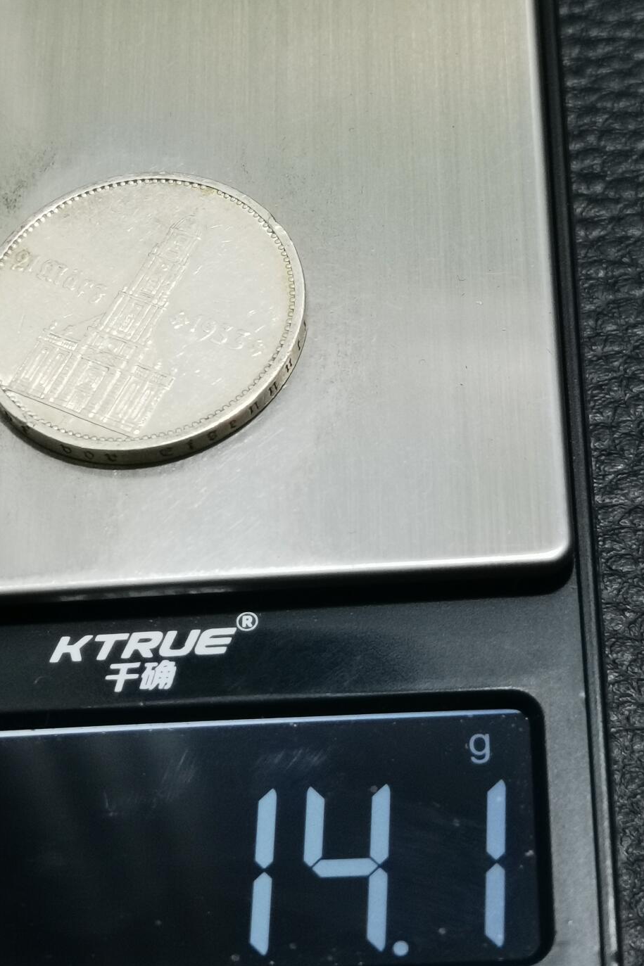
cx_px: 170
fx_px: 2415
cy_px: 385
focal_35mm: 90
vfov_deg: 22.6
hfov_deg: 15.1
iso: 160
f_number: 1.9
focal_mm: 6.67
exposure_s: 1/100
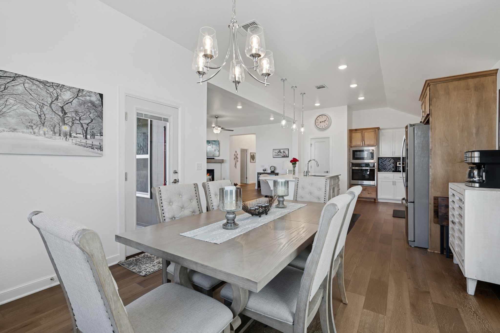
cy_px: 166
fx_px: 222
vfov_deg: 73.8
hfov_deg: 96.7
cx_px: 250
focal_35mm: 16
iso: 200
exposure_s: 1/25
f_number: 7.1
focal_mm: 16
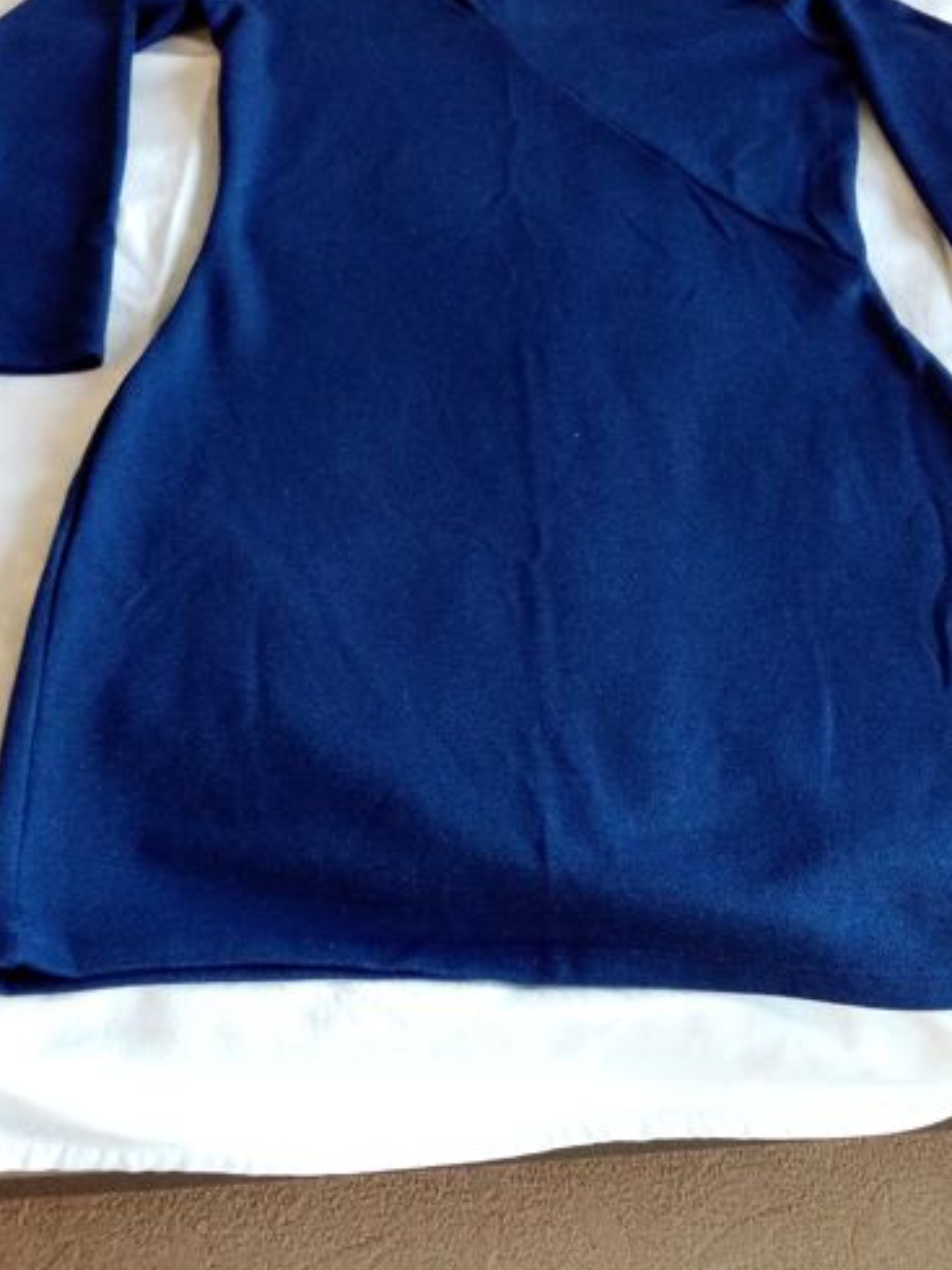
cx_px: 475
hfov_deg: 41.8
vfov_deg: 53.8
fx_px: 1246
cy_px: 561
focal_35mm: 34
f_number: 1.8
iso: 489
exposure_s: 1/25
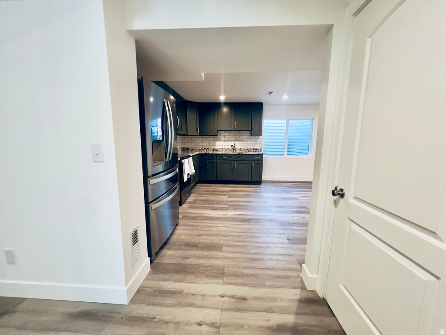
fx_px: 167
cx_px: 223
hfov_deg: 106.2
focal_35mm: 13
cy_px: 168
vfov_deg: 89.9
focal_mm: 1.57
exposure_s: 1/60
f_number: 1.8
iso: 200
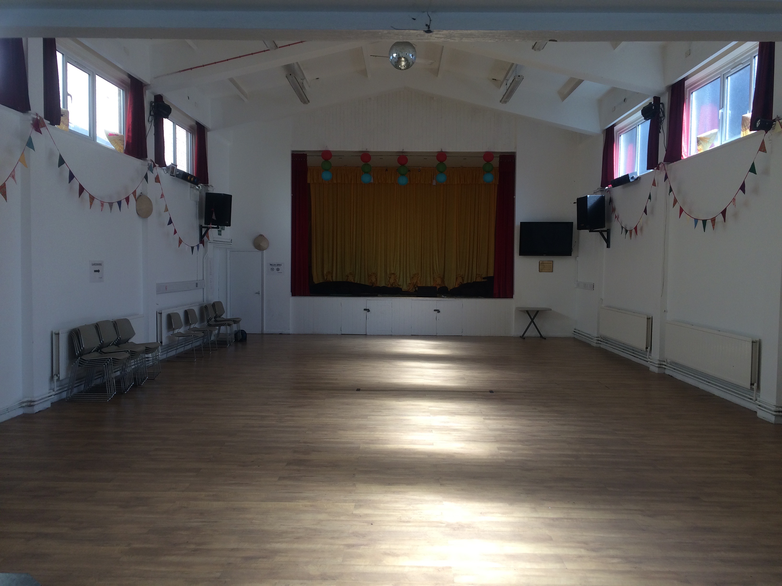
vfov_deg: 48.2
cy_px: 293
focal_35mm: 29
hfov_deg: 61.7
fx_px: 655
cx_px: 391
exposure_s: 1/147
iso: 32
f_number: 2.2
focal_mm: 4.15
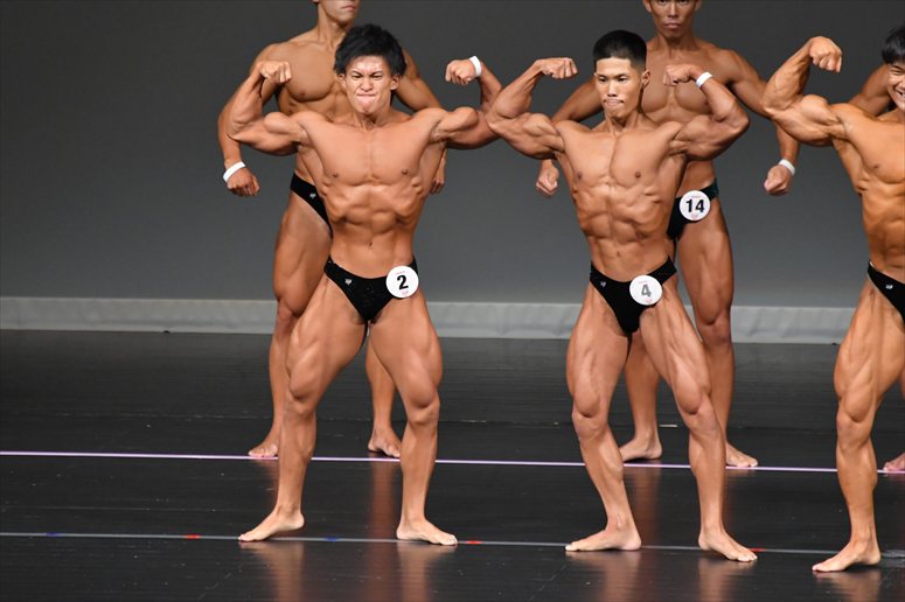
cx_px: 452
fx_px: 9423
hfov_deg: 5.5
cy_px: 301
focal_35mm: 375
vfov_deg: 3.7
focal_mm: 250
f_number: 5.6
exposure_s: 1/400
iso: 4000
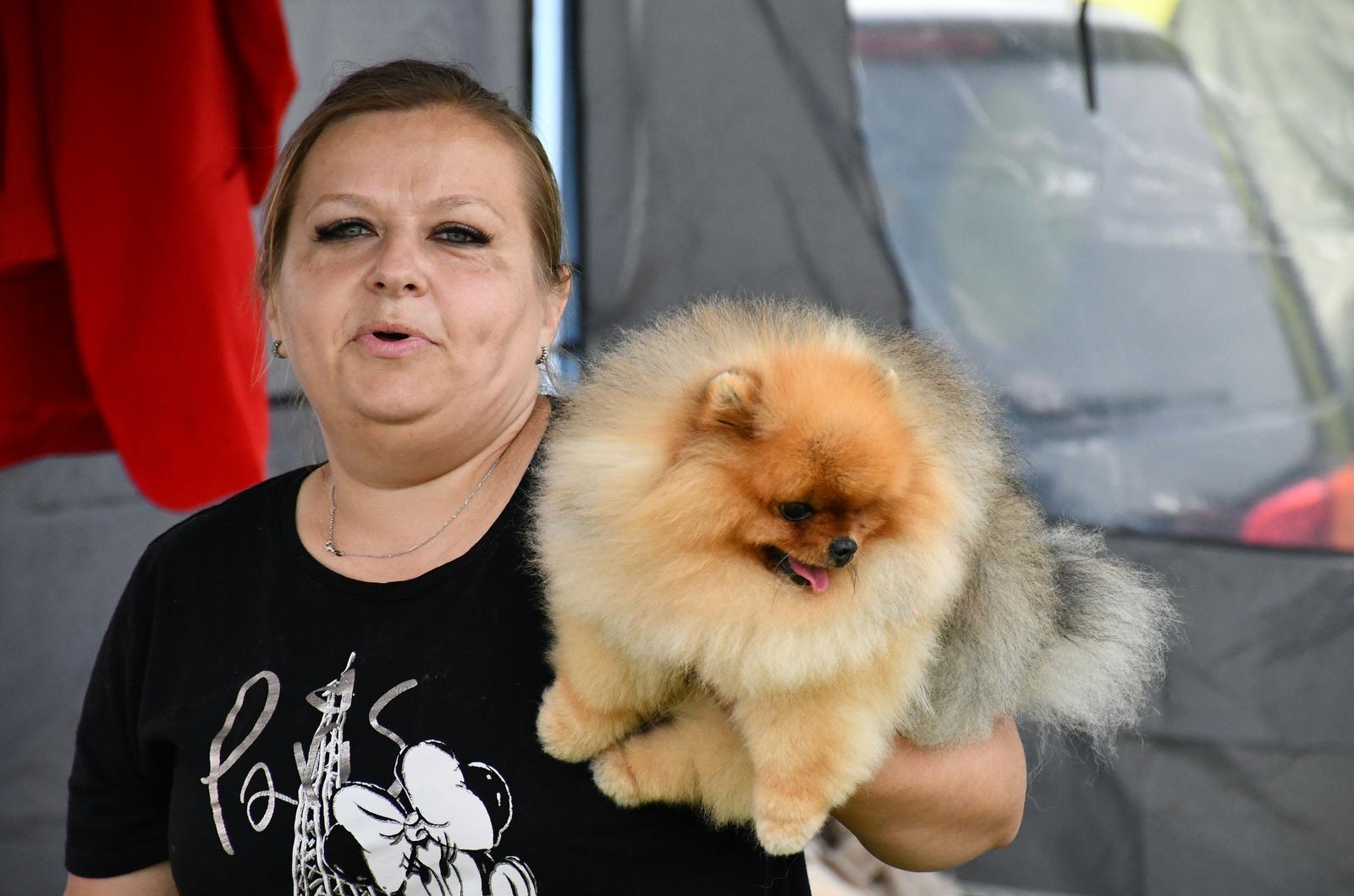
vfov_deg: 6.5
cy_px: 448
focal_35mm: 210
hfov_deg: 9.8
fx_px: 7880
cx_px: 677
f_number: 6.3
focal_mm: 140
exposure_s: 1/2500
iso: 2500
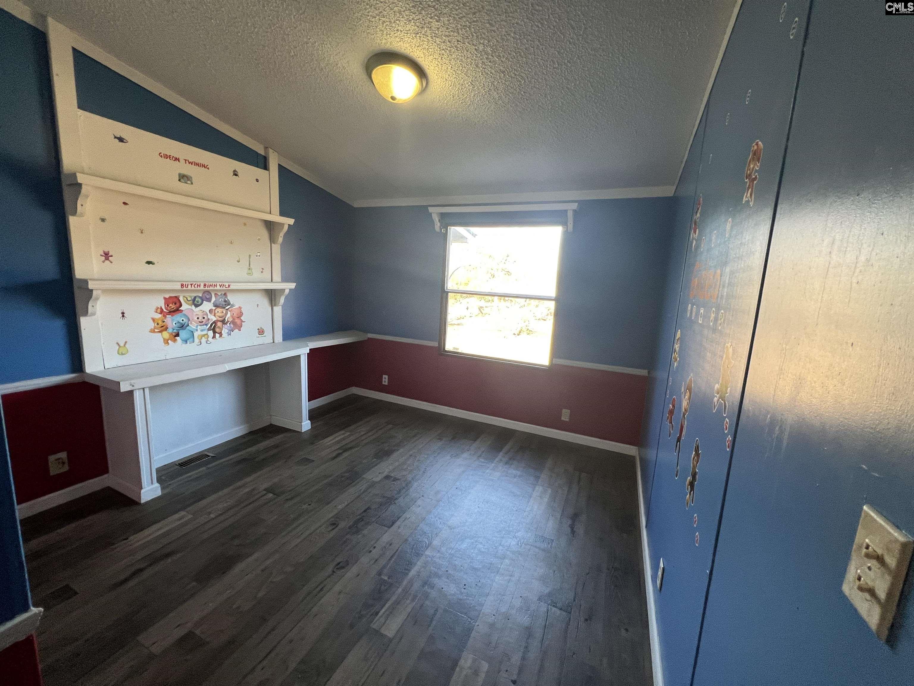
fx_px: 343
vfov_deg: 89.9
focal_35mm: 13
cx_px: 457
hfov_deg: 106.2
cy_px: 343
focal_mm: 1.57
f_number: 1.8
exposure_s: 1/99
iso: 125
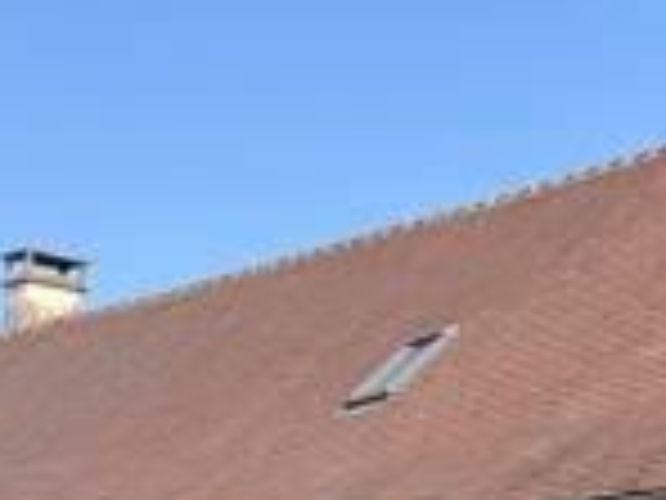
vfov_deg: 10.4
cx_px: 1395
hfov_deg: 12.2
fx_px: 2713
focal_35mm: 141
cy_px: 545
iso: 50
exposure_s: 1/1212
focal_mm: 5.1
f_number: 1.6
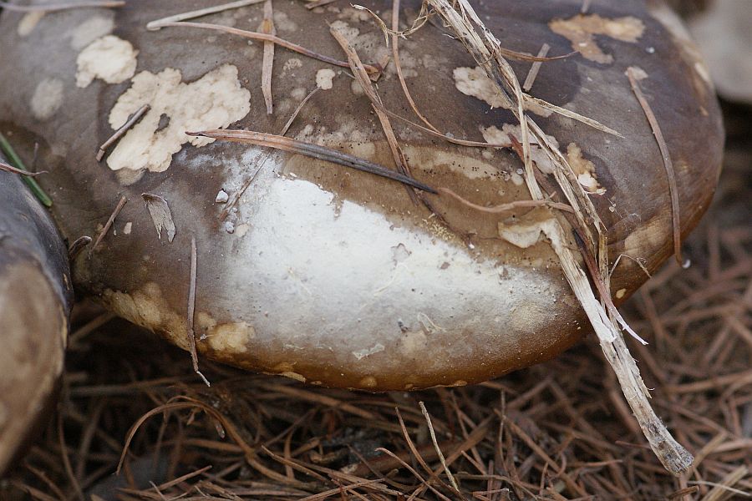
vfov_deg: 8.7
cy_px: 250
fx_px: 3290
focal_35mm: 158
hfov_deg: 13.0
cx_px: 376
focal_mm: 105
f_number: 5.6
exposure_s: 1/160
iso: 400
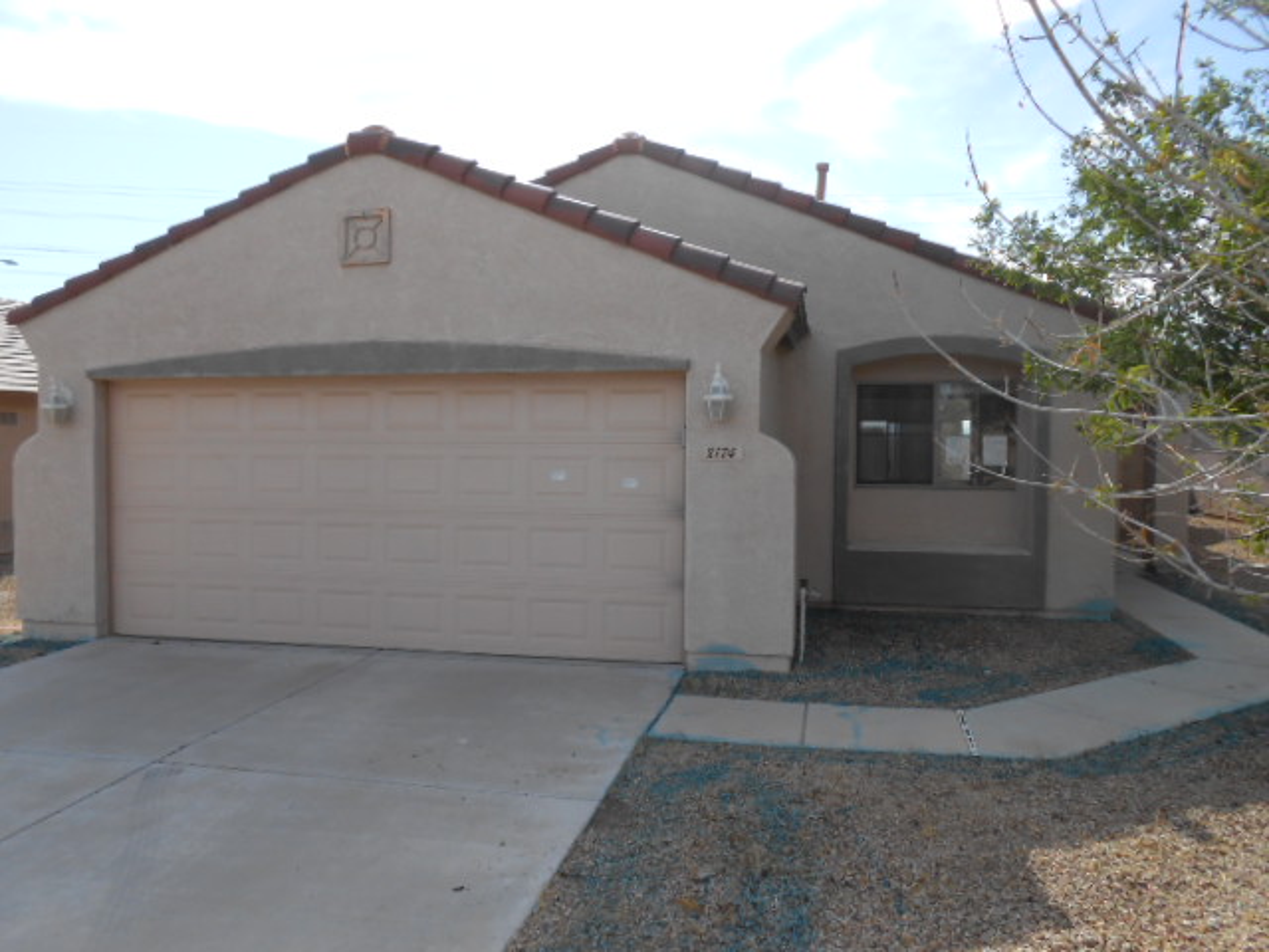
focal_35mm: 26
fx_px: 953
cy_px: 476
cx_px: 634
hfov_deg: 67.3
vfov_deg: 53.1
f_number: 3.5
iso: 80
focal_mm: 4.6
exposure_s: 1/640
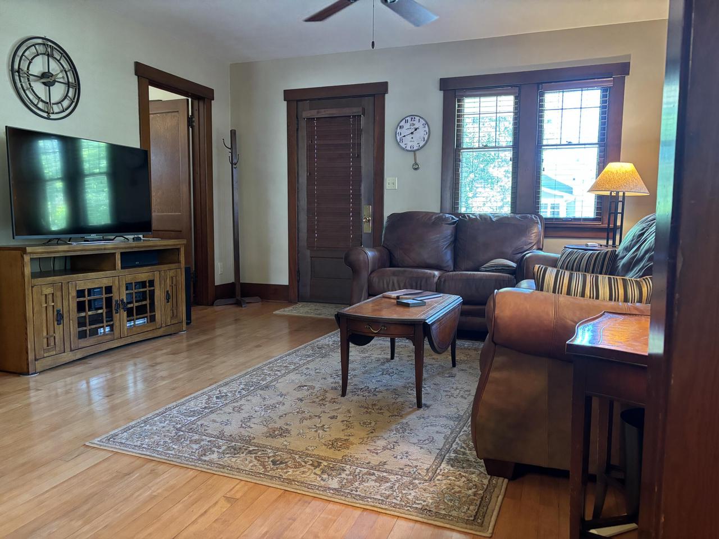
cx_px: 360
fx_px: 540
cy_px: 270
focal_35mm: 26
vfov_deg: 53.1
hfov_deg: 67.3
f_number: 1.6
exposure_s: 1/60
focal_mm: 5.96
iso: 500
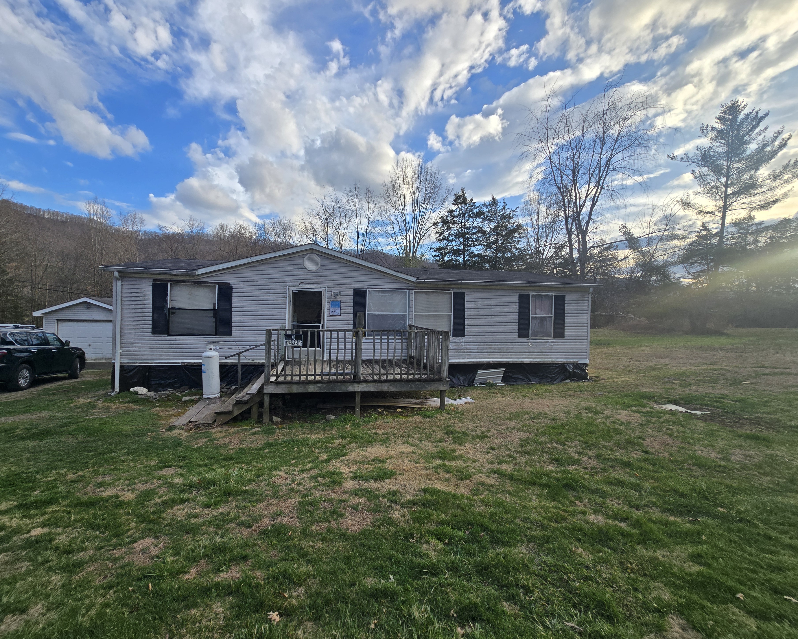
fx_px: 331
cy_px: 315
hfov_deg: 100.6
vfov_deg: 88.0
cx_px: 377
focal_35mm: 14
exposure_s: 1/1000
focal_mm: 2.2
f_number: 2.2
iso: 50
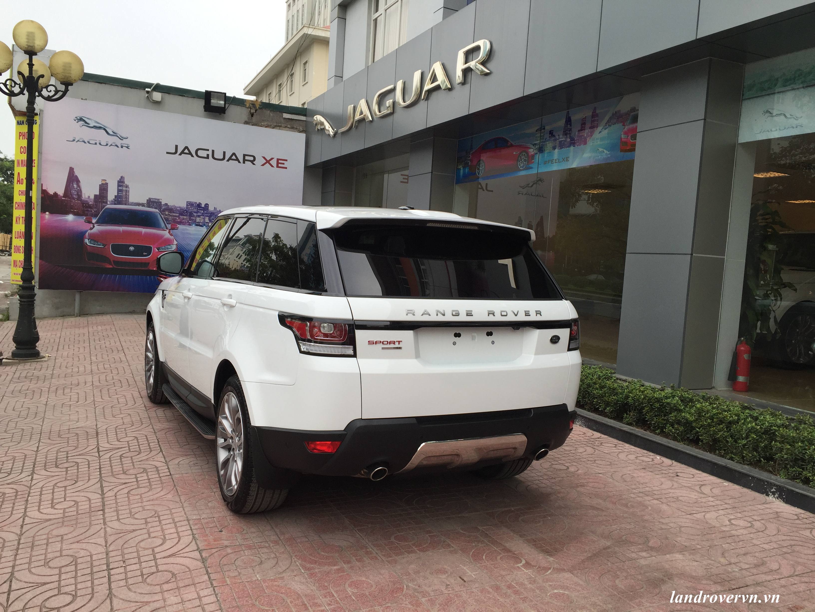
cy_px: 306
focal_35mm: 29
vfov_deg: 48.2
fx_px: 683
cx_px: 408
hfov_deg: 61.7
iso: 32
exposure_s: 1/488
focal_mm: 4.15
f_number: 2.2
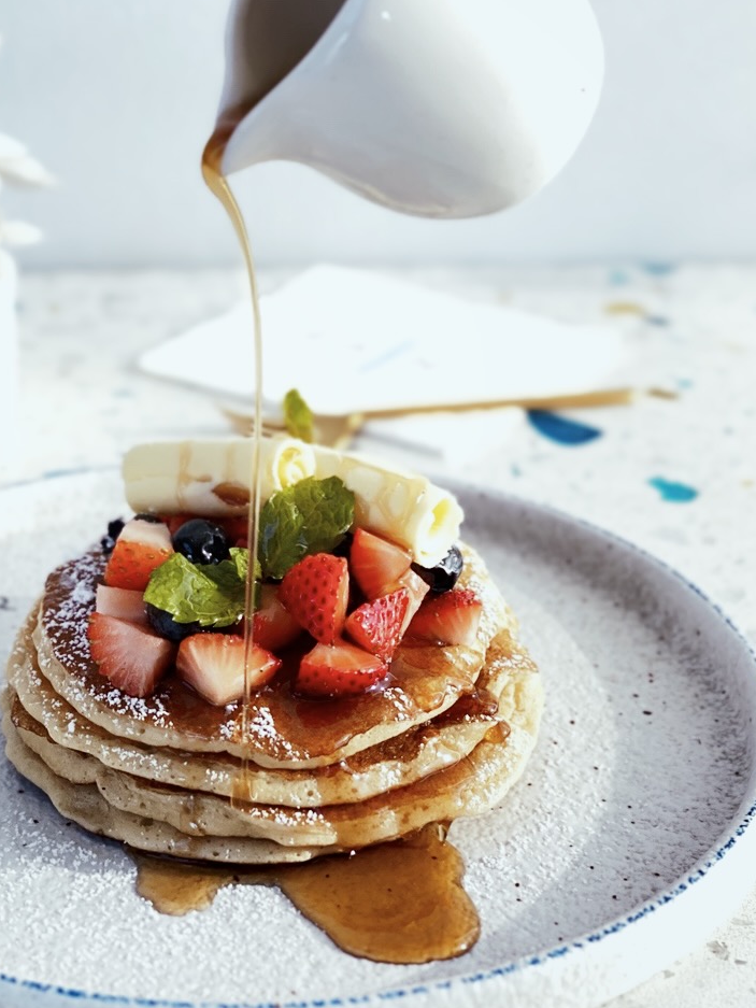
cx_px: 248
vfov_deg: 27.3
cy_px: 393
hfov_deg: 20.6
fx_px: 2067
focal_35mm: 71
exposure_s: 1/120
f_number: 2
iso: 80
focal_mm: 6
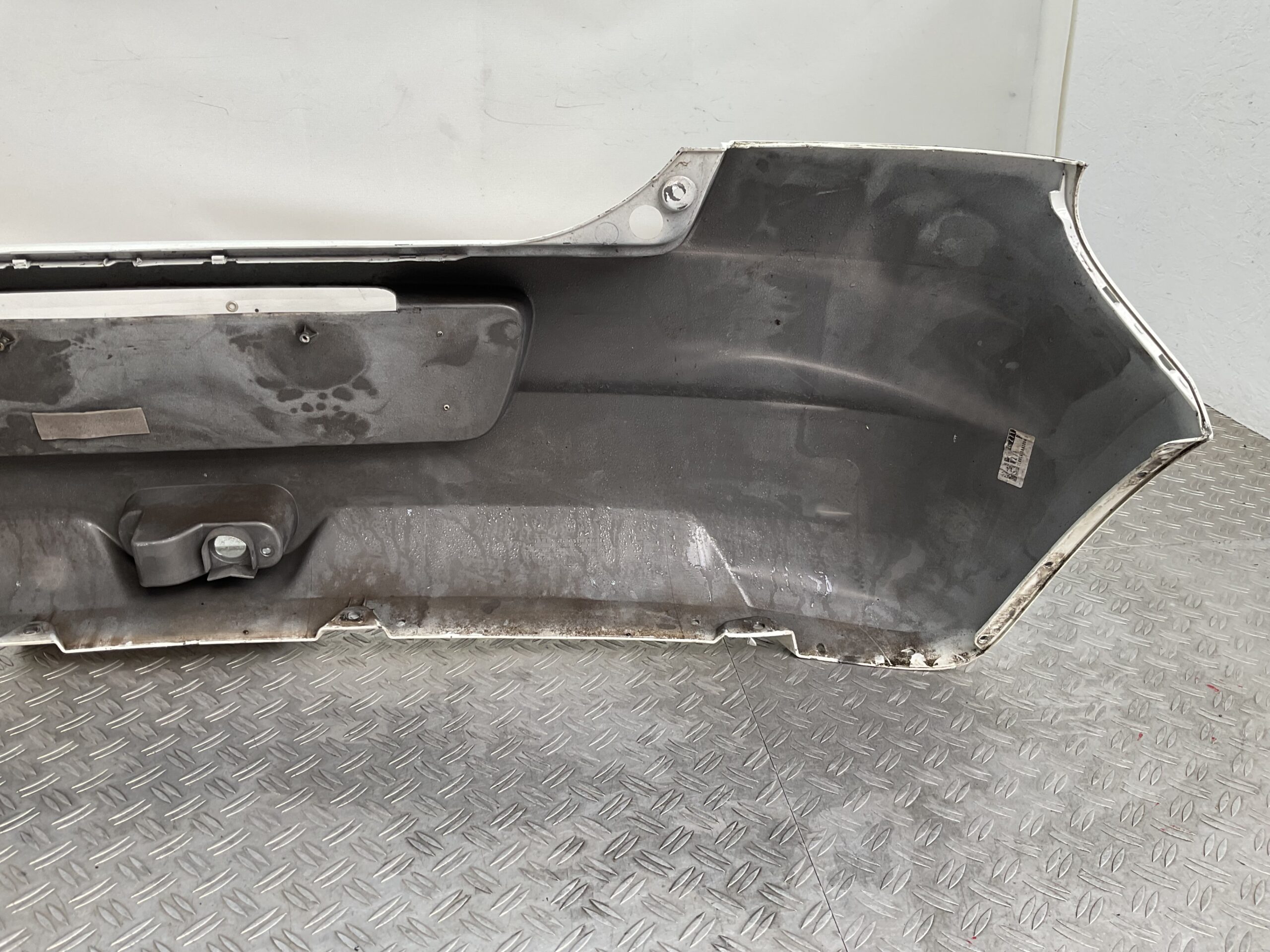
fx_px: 1064
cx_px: 635
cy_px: 476
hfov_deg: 61.7
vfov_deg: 48.2
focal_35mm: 29
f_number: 1.8
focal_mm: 3
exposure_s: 1/120
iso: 25
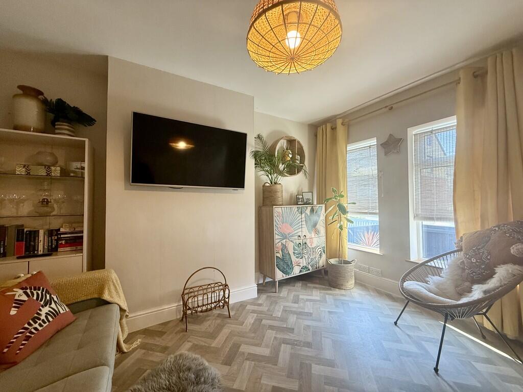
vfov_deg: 85.7
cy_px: 196
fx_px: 212
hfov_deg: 102.1
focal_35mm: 14
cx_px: 262
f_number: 2.2
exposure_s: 1/100
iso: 250
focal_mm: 2.22
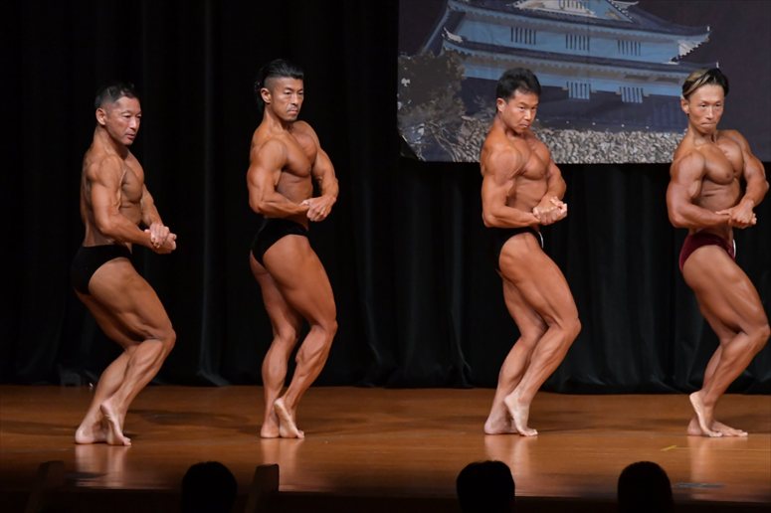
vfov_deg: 5.4
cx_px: 386
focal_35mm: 255
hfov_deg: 8.1
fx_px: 5459
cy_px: 256
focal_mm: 170
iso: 5000
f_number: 5.6
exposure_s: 1/400
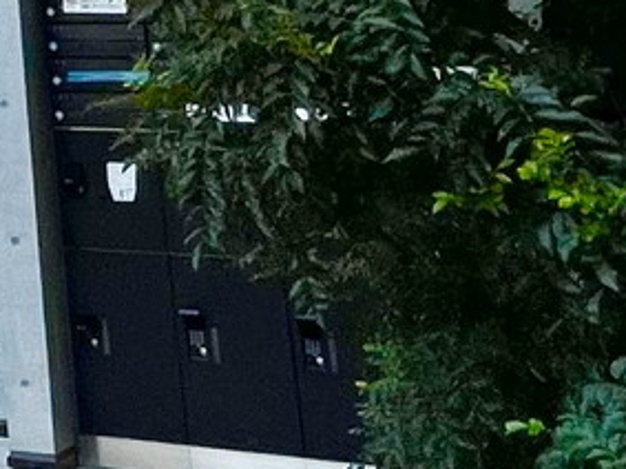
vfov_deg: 13.4
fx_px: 1717
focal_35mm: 95
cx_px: -511
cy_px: -456
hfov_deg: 16.9
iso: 25
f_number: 2.4
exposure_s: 1/361
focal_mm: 1.55
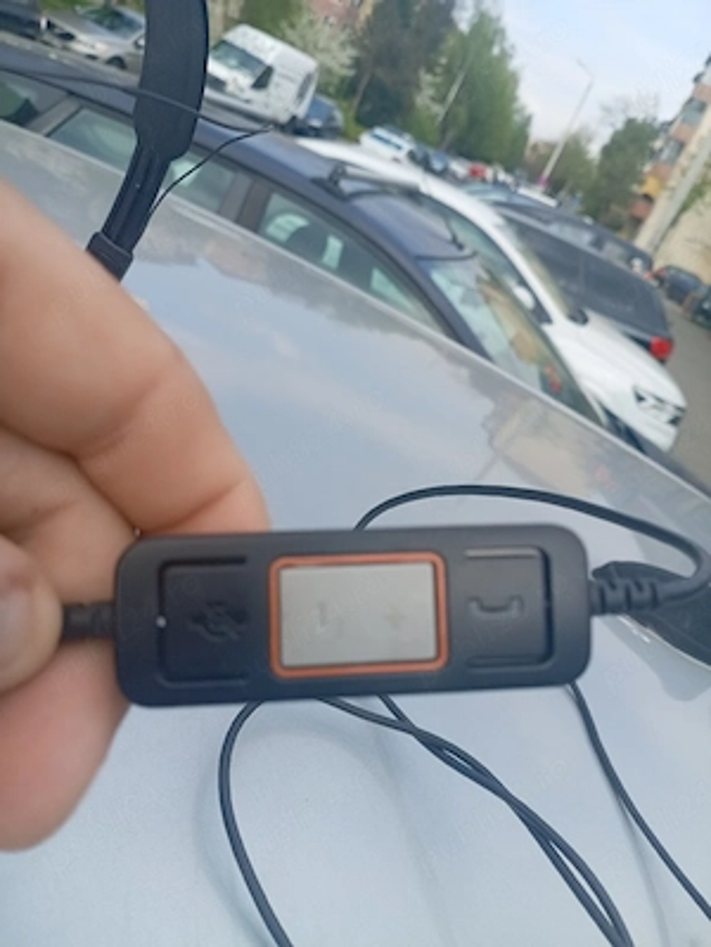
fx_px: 739
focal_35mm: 27
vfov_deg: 65.3
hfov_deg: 51.4
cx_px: 356
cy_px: 474
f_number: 1.8
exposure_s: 1/476
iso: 100
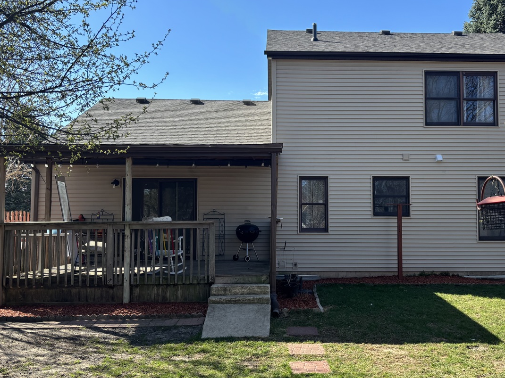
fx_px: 510
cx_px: 298
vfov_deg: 40.7
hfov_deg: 52.3
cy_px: 189
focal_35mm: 35
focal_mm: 5.96
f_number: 1.6
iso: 50
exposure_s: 1/1279
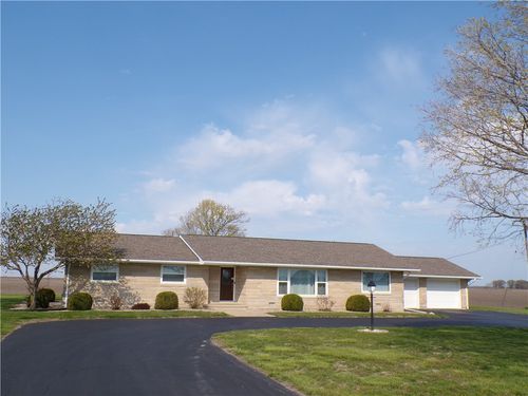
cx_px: 264
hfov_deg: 56.8
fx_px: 488
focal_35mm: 32
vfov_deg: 44.2
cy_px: 198
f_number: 4.8
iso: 100
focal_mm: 5.8
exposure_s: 1/680
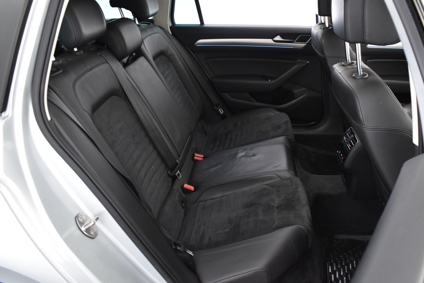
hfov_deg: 60.1
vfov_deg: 42.3
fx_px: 365
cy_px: 138
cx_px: 237
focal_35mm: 31
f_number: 5.6
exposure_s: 1/8
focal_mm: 18
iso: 1250
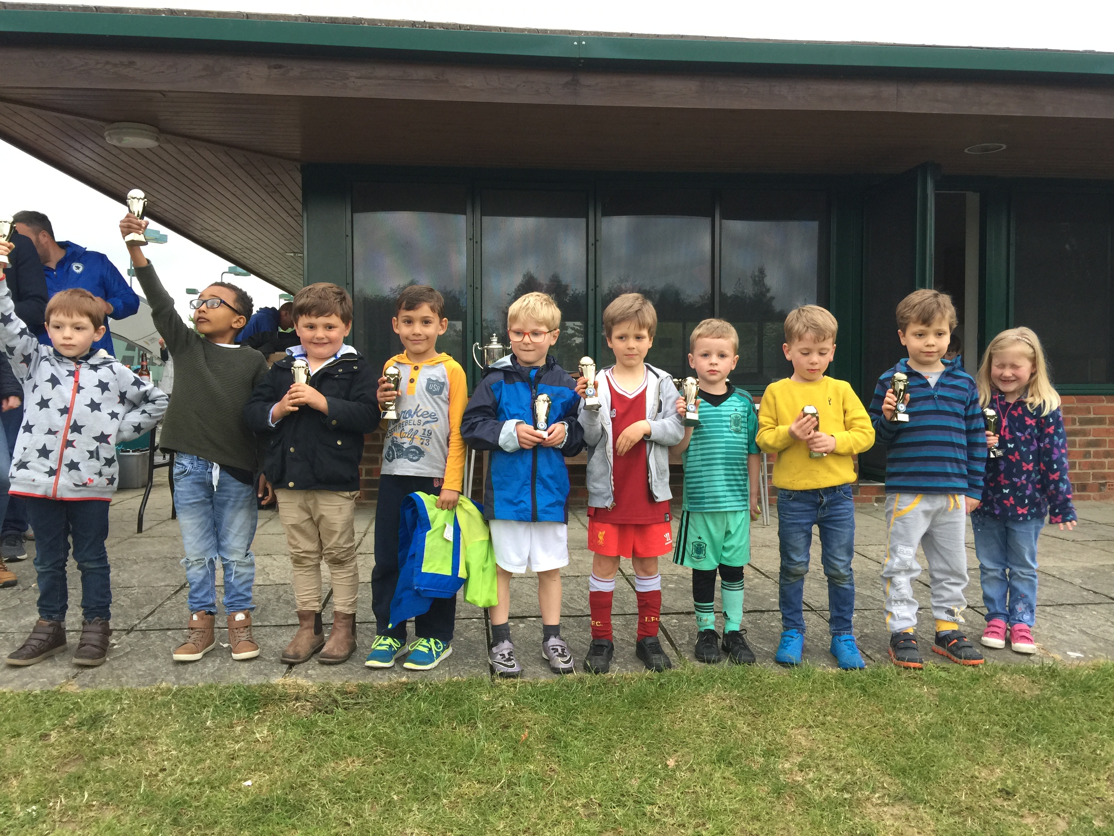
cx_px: 557
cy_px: 418
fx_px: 933
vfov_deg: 48.2
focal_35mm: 29
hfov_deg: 61.7
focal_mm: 4.15
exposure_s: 1/17
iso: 40
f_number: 2.2
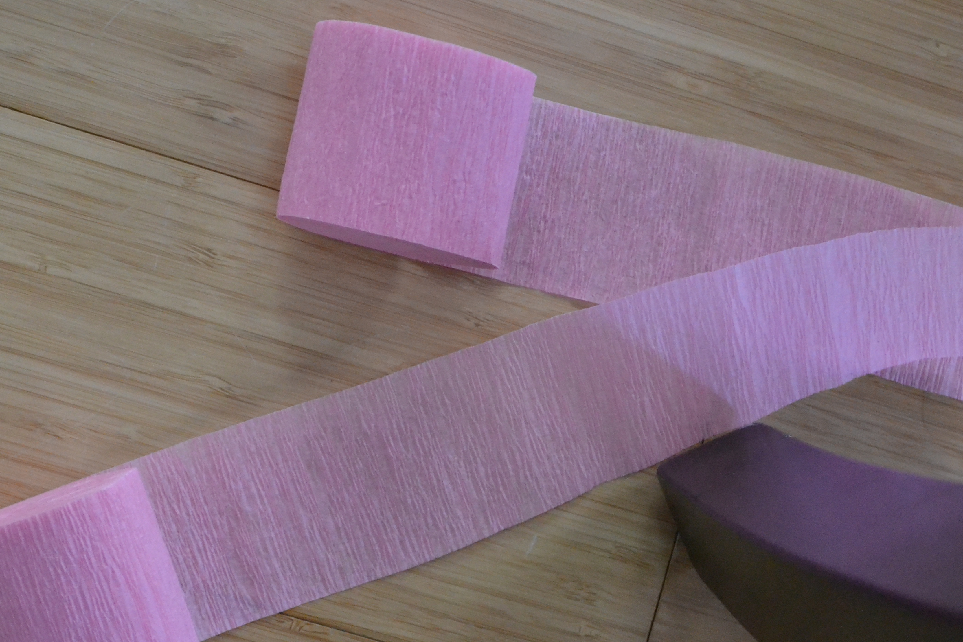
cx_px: 339
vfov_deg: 12.7
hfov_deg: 18.9
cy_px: 336
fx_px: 2889
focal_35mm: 108
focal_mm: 52
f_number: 5.6
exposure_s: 1/50
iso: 3200
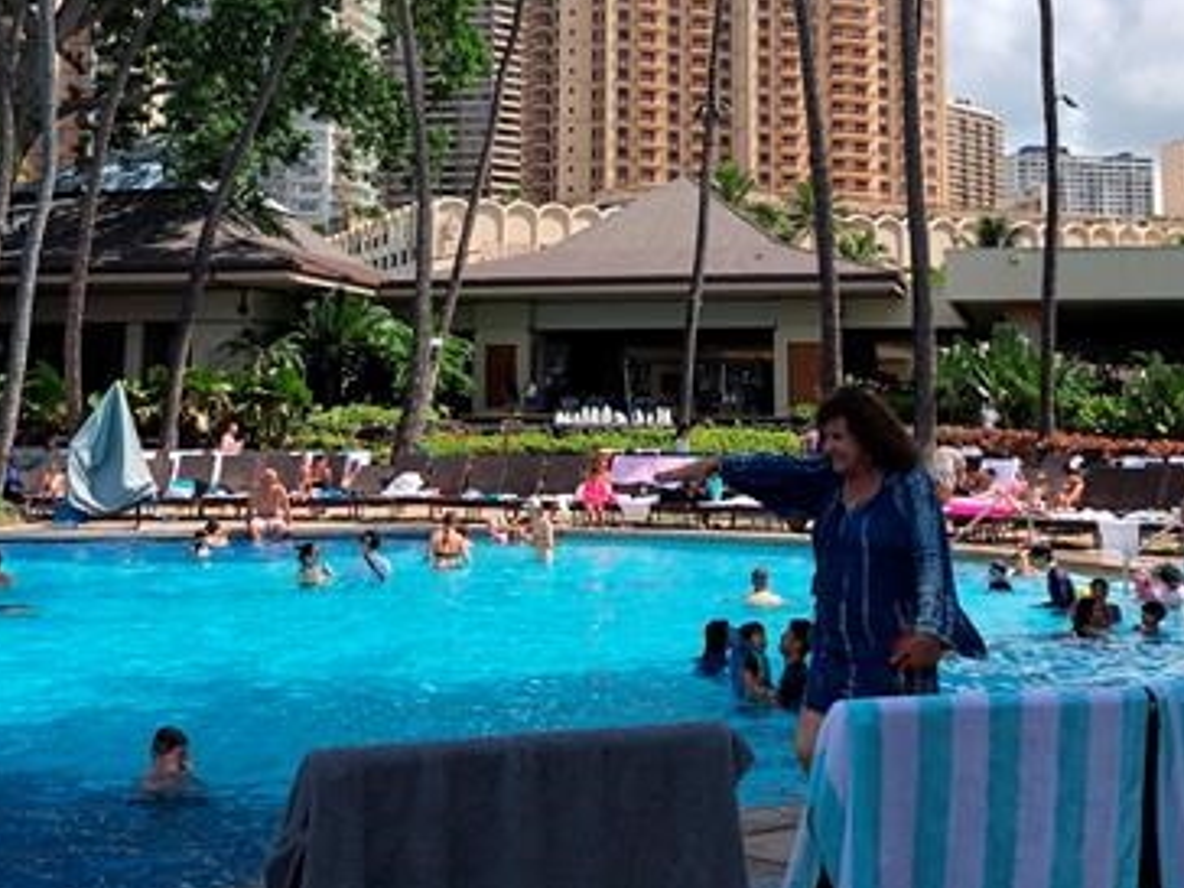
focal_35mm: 50
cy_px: 195
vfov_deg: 28.6
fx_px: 1710
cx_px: 641
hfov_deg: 38.2
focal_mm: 3.99
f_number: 1.8
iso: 20
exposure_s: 1/1429
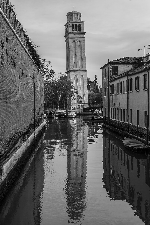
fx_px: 281
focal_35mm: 45
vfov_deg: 43.6
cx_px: 75
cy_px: 112
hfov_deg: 29.9
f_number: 8
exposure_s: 1/125
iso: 100
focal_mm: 45
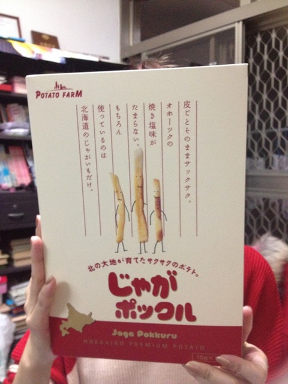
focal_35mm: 35
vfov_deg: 52.6
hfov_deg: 40.7
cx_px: 144
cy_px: 192
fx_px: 388
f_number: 2.4
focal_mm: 4.28
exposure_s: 1/15
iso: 400
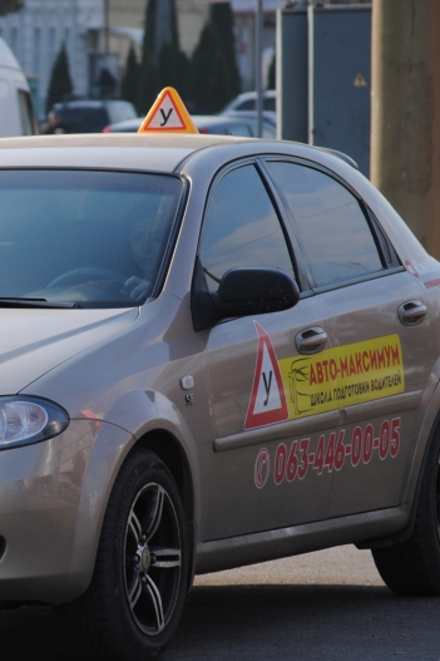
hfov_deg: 3.9
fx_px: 6420
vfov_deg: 5.9
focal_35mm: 350
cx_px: -100
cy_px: 393
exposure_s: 1/500
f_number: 5.6
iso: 160
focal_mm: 120
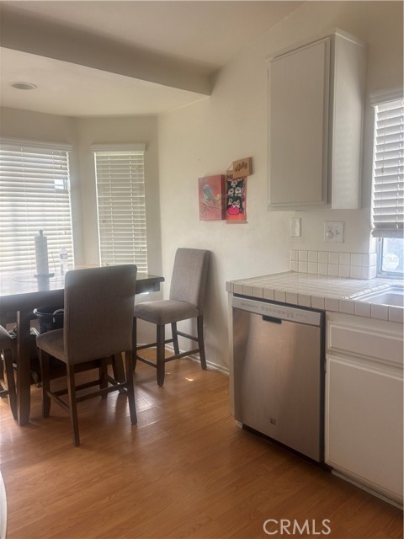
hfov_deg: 53.1
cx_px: 202
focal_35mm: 26
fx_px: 405
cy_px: 270
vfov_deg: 67.3
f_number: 1.6
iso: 80
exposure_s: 1/121
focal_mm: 5.96
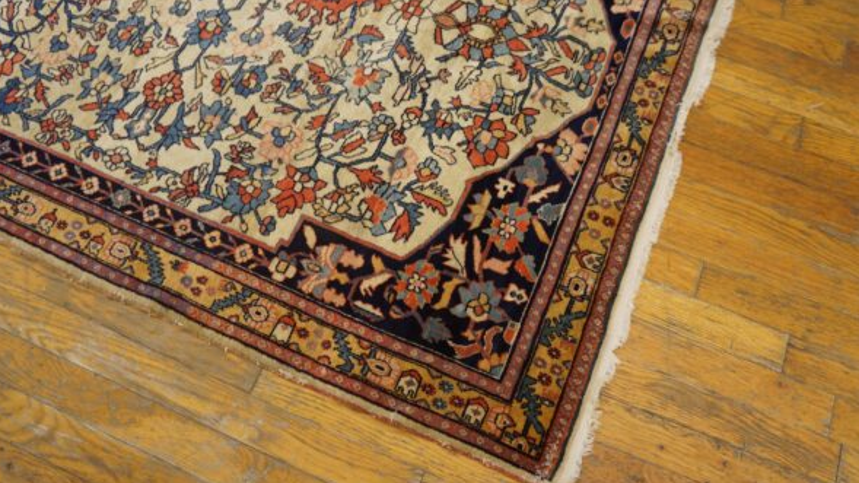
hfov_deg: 61.0
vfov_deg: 36.5
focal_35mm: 32
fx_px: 729
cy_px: 196
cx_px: 424
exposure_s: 1/60
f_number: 4
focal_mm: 20
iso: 1000
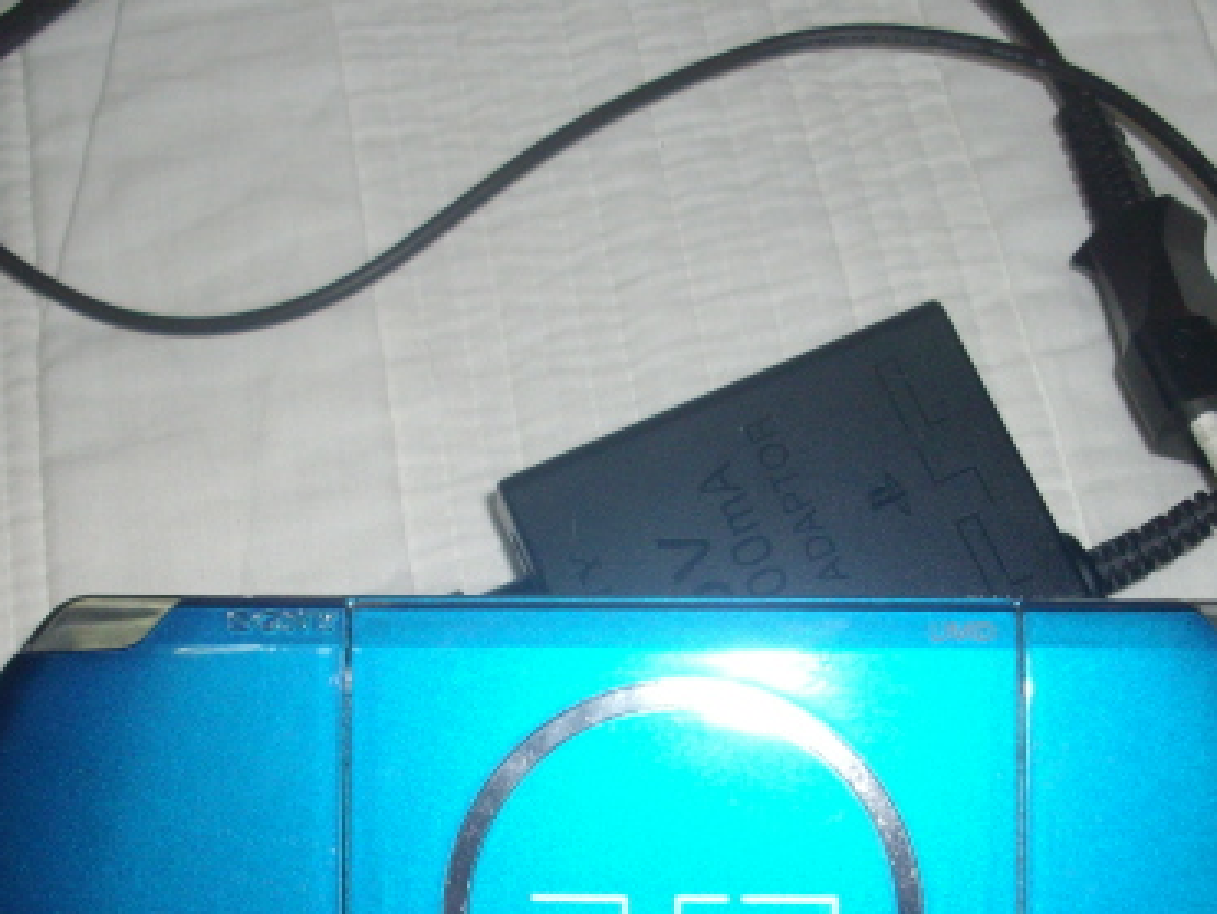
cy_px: 677
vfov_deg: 22.8
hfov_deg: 30.2
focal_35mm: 64
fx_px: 2252
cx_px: 641
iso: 160
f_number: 2.8
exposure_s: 1/50
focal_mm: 6.2
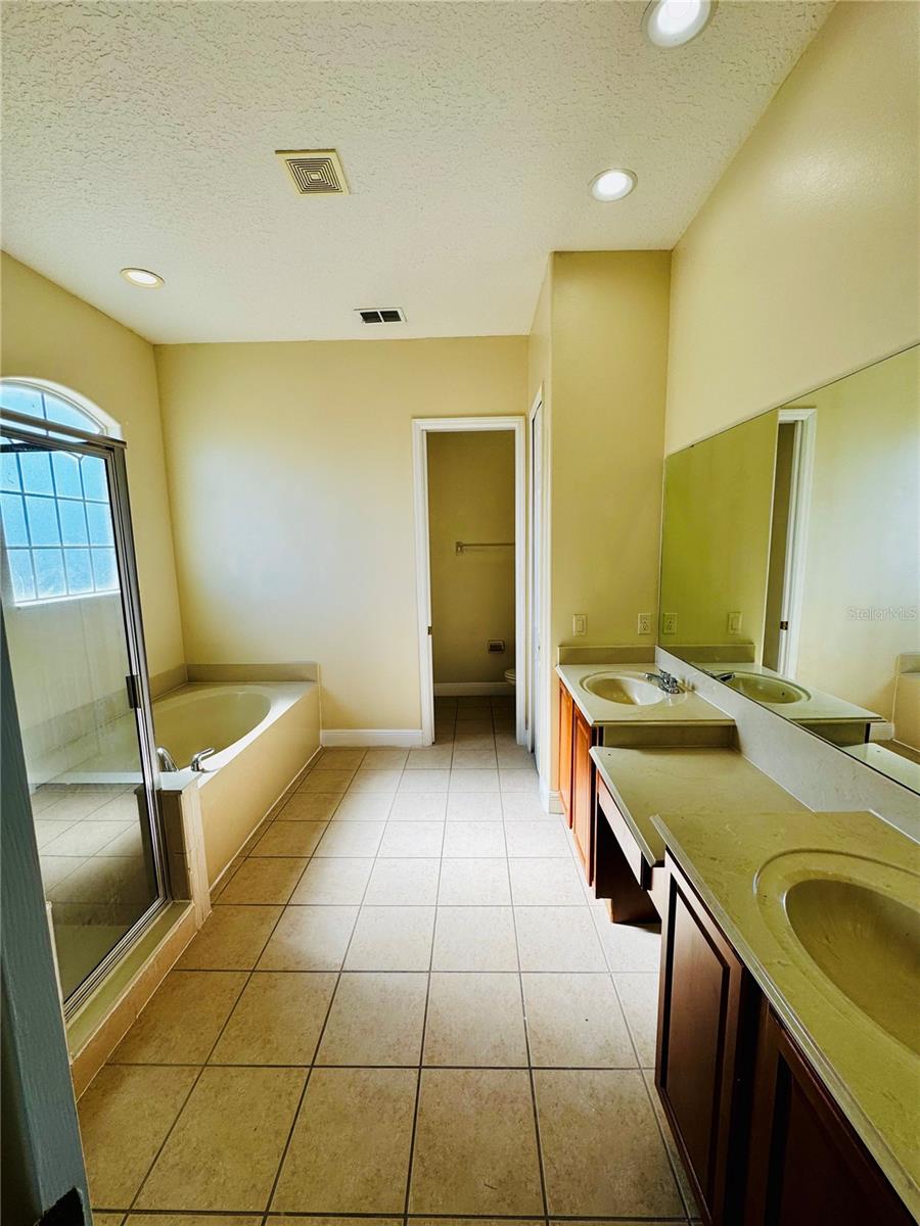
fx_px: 496
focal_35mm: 14
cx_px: 460
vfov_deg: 102.1
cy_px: 613
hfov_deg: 85.7
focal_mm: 2.22
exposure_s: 1/311
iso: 40
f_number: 2.2
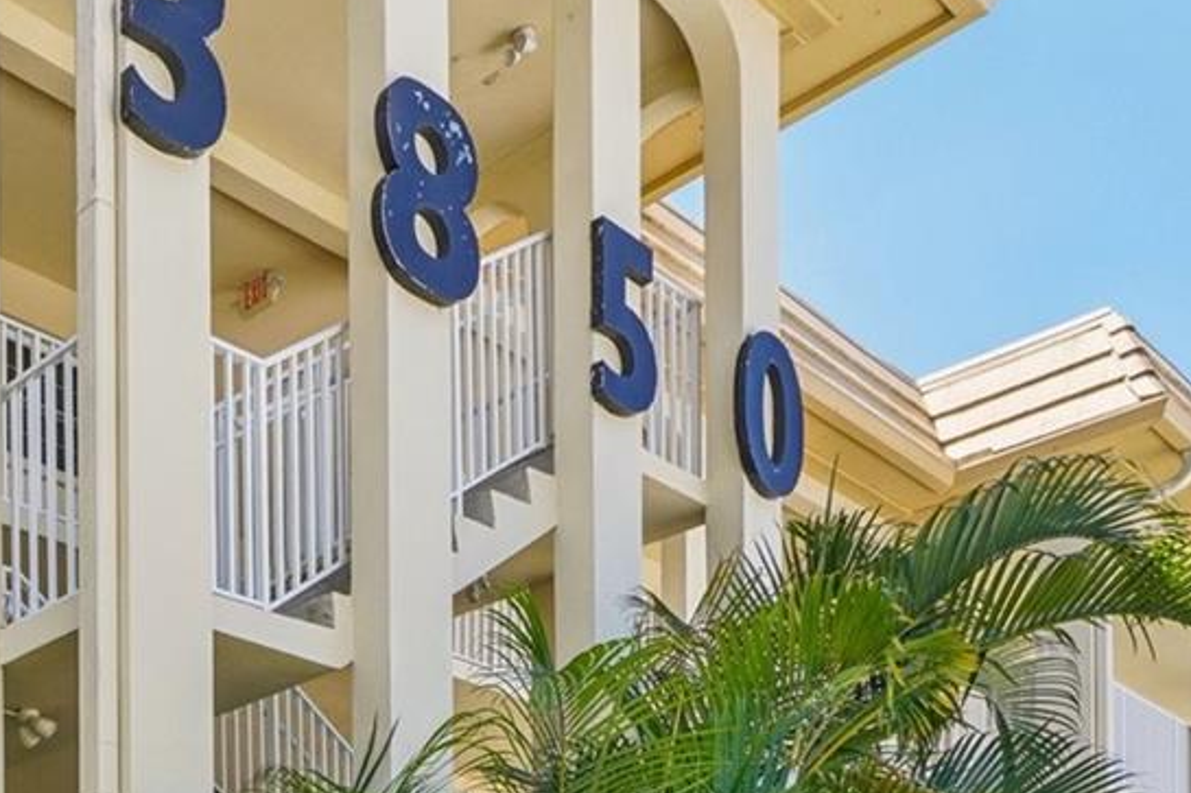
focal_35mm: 44
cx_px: 7
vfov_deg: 27.7
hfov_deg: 39.4
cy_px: 885
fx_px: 1455
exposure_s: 1/60
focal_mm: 10
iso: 100
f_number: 8
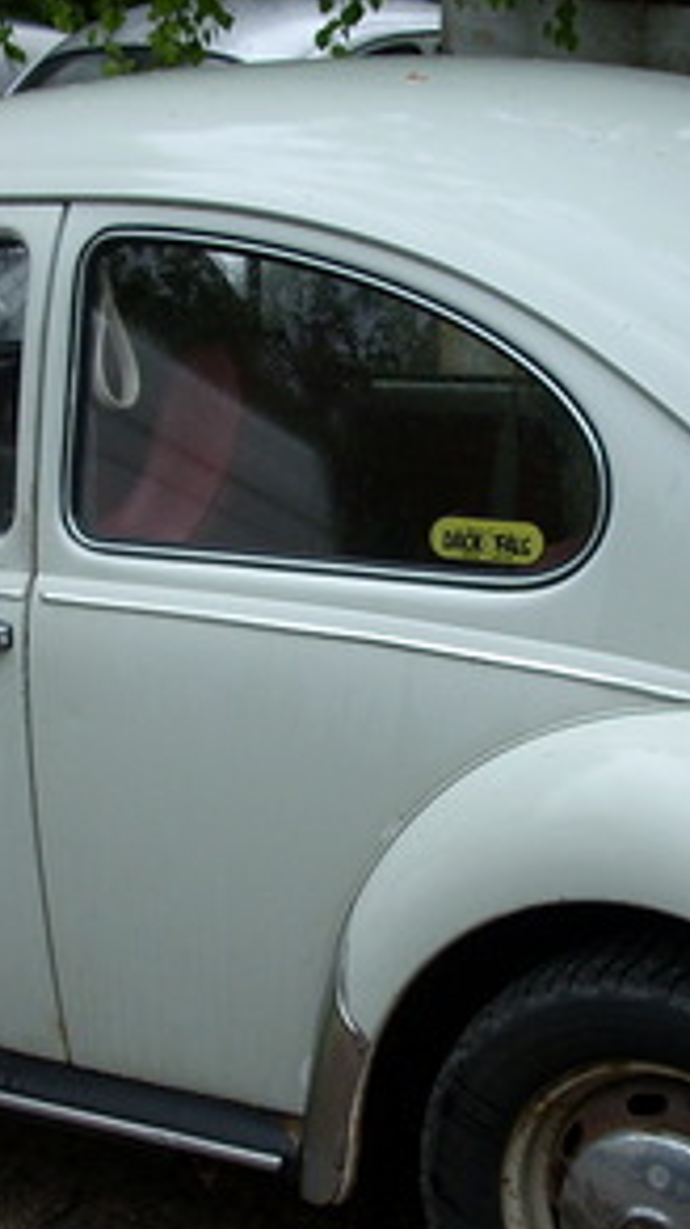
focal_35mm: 76
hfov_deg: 15.9
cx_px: 379
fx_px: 2475
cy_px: 716
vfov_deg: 27.8
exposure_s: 1/402
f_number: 2.8
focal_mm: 6.2
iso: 64
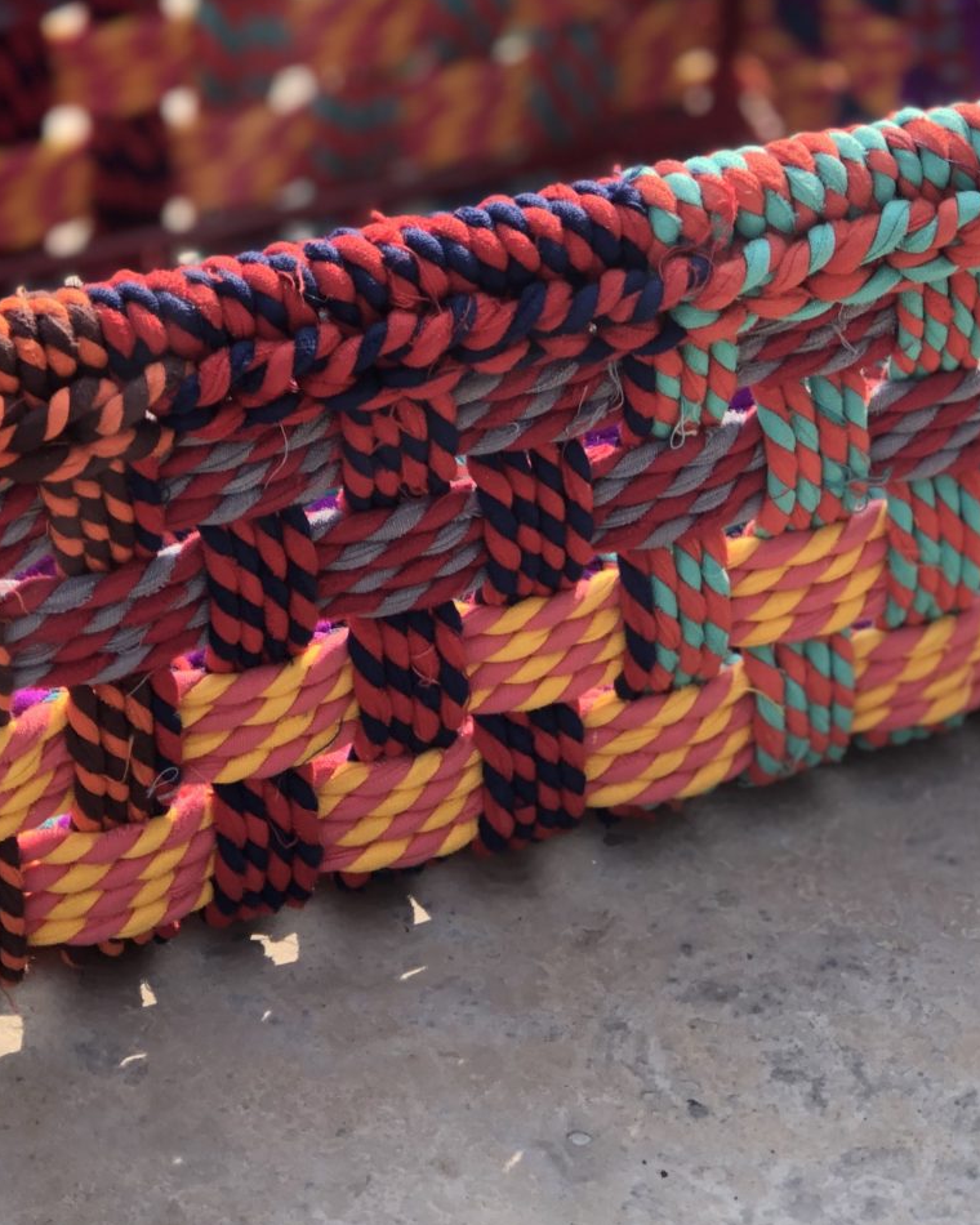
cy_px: 293
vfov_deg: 15.9
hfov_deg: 12.8
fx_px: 4351
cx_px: 304
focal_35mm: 120
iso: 20
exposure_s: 1/122
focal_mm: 6.6
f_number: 2.8
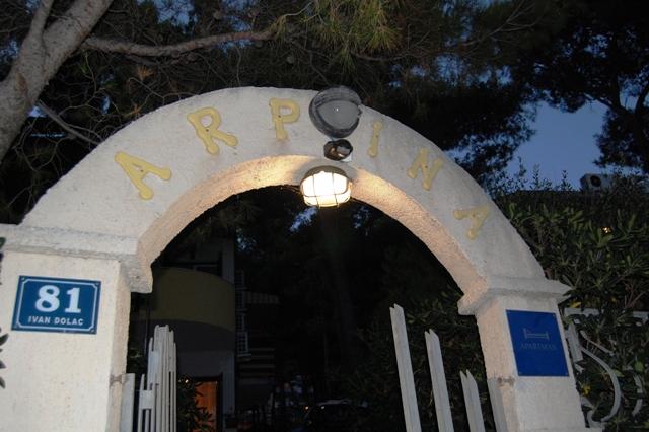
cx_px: 324
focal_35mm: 33
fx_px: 595
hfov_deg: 57.2
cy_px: 216
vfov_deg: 39.9
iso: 400
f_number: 3.8
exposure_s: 1/60
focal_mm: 22
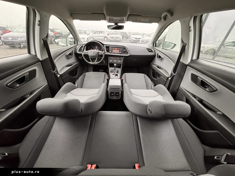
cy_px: 88
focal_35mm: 14
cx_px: 118
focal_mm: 2.22
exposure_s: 1/52
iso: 1250
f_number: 2.2
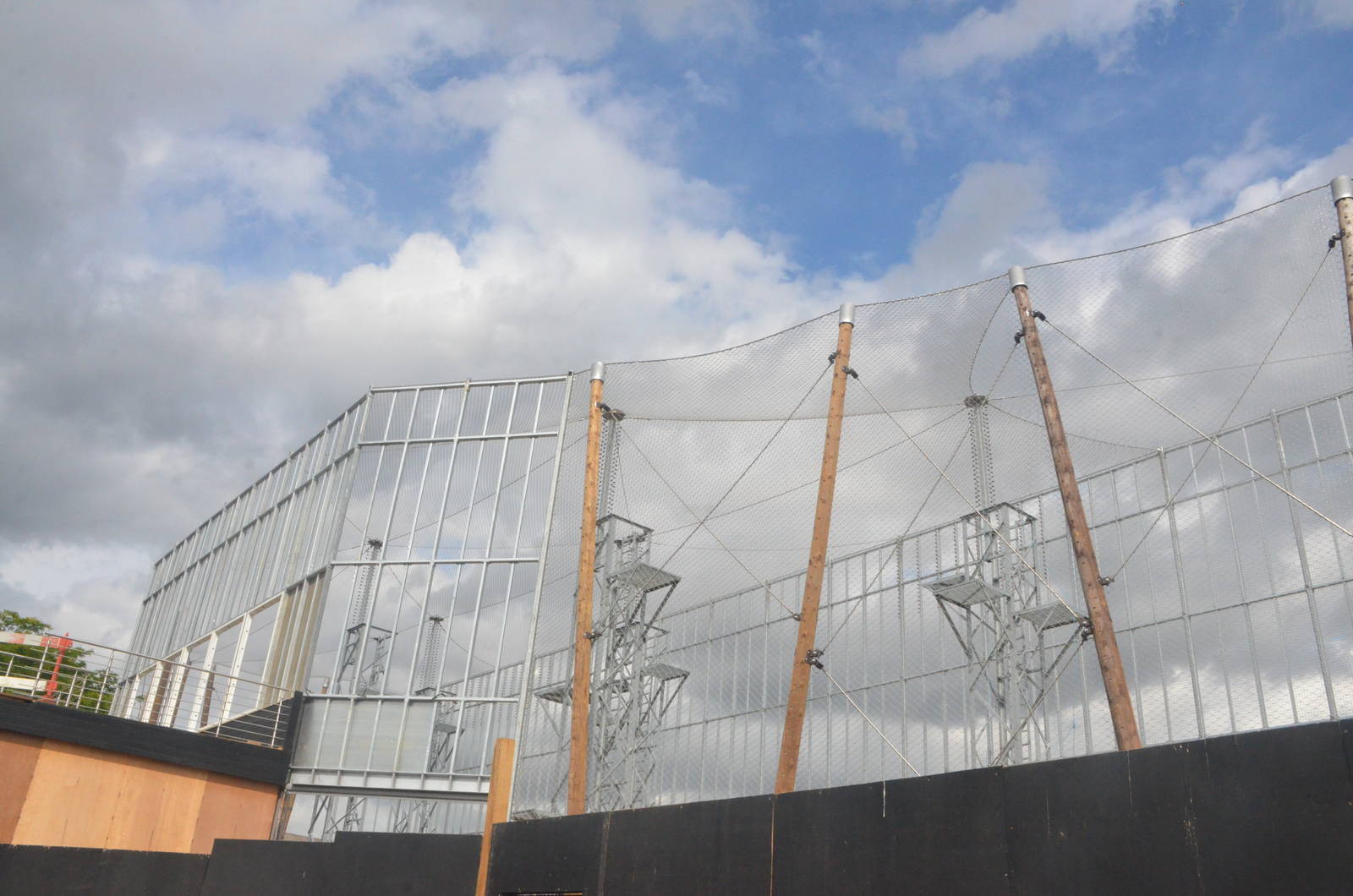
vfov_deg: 28.0
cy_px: 448
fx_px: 1800
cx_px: 676
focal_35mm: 48
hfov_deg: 41.2
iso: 2500
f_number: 20
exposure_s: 1/1600
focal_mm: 32
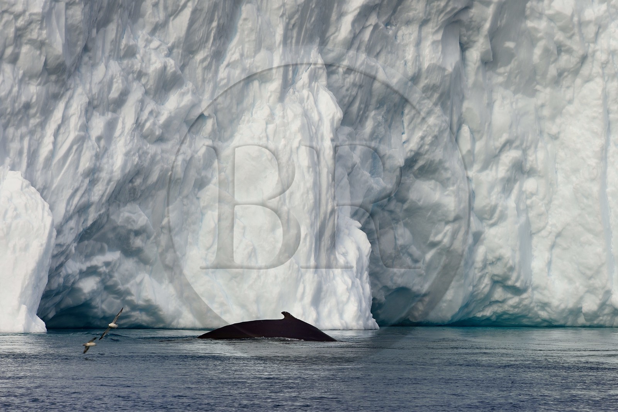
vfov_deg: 4.9
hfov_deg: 7.4
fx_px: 4805
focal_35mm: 280
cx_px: 309
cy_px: 206
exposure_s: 1/320
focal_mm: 280
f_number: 10
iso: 200
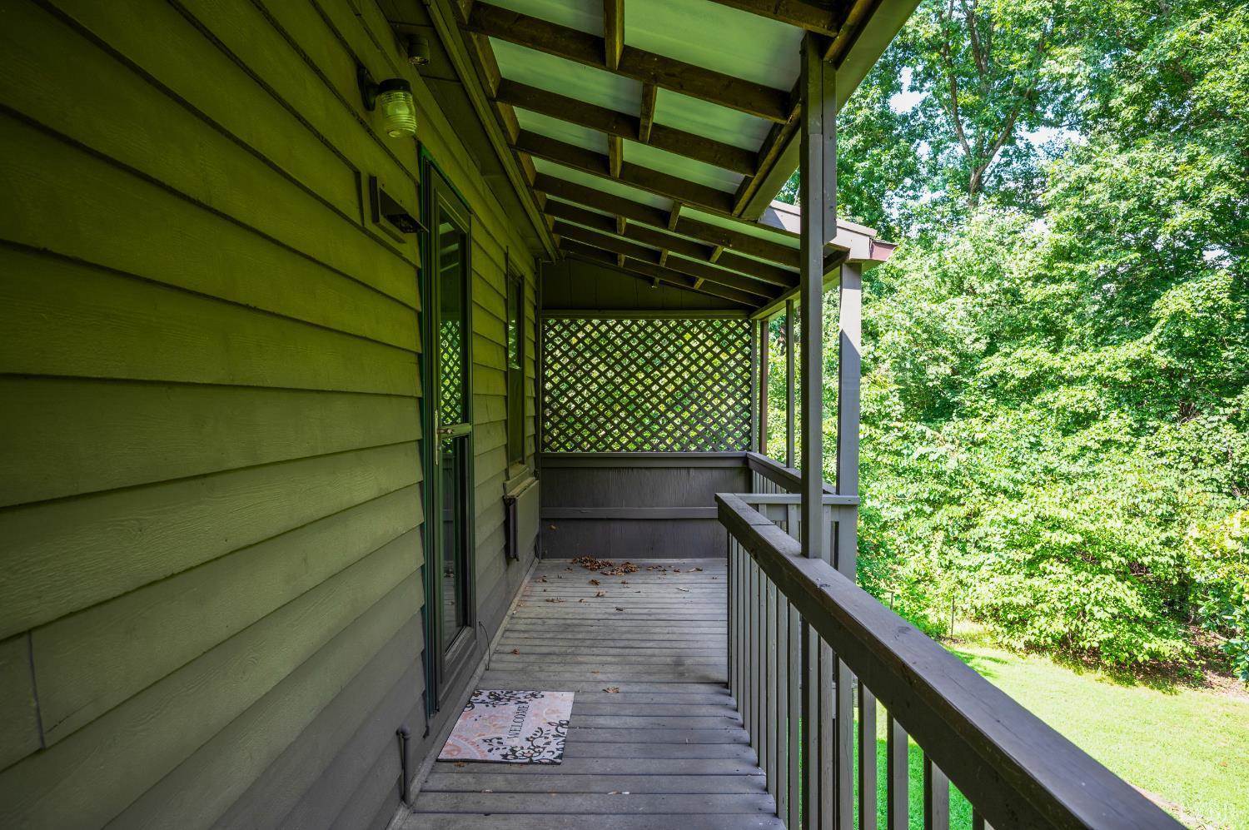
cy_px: 415
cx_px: 624
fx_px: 780
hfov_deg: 77.4
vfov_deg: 56.0
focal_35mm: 22
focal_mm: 22.5
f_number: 8
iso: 200
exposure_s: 1/40
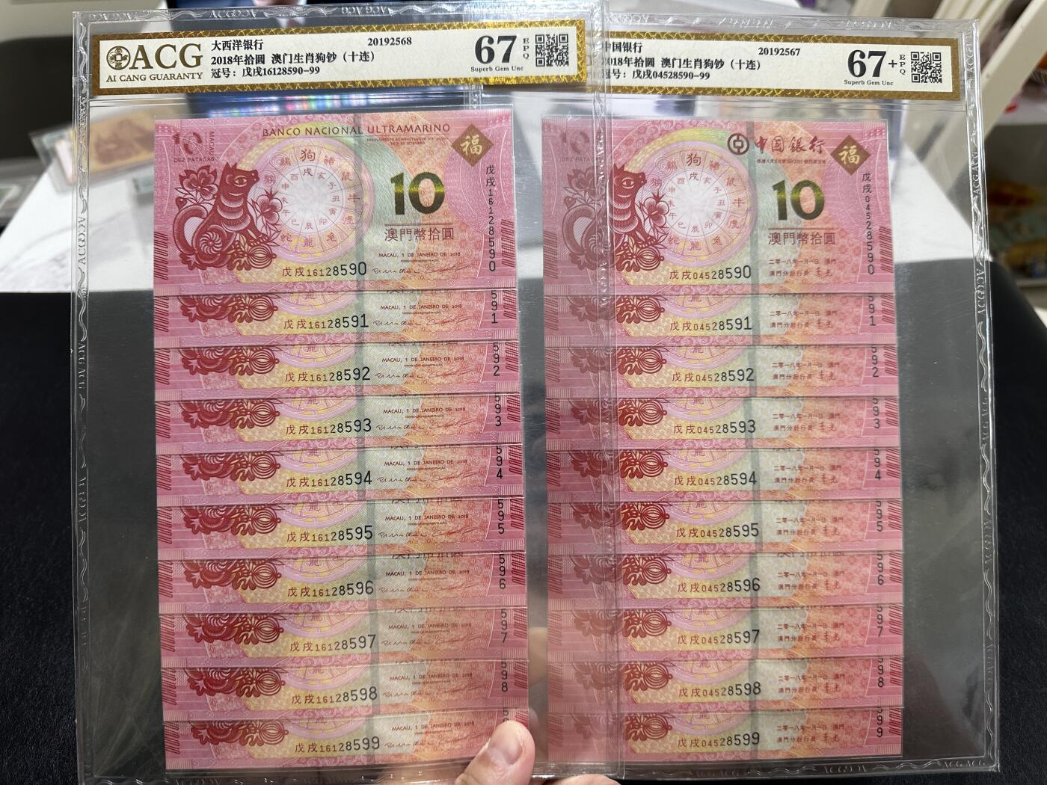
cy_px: 392
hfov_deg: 71.6
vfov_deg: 56.8
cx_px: 524
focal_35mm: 24
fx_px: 726
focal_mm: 6.86
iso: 125
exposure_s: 1/50
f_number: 1.78
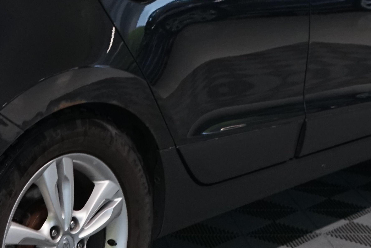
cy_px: 48
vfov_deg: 13.1
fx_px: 1072
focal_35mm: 104
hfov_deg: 19.2
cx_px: 10
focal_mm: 31
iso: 1250
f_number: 4.5
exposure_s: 1/30
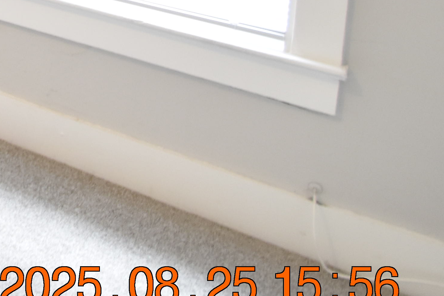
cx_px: -333
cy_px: -225
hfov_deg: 22.0
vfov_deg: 18.1
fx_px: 752
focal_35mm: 61
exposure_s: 1/45
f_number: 3.5
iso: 800
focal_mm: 10
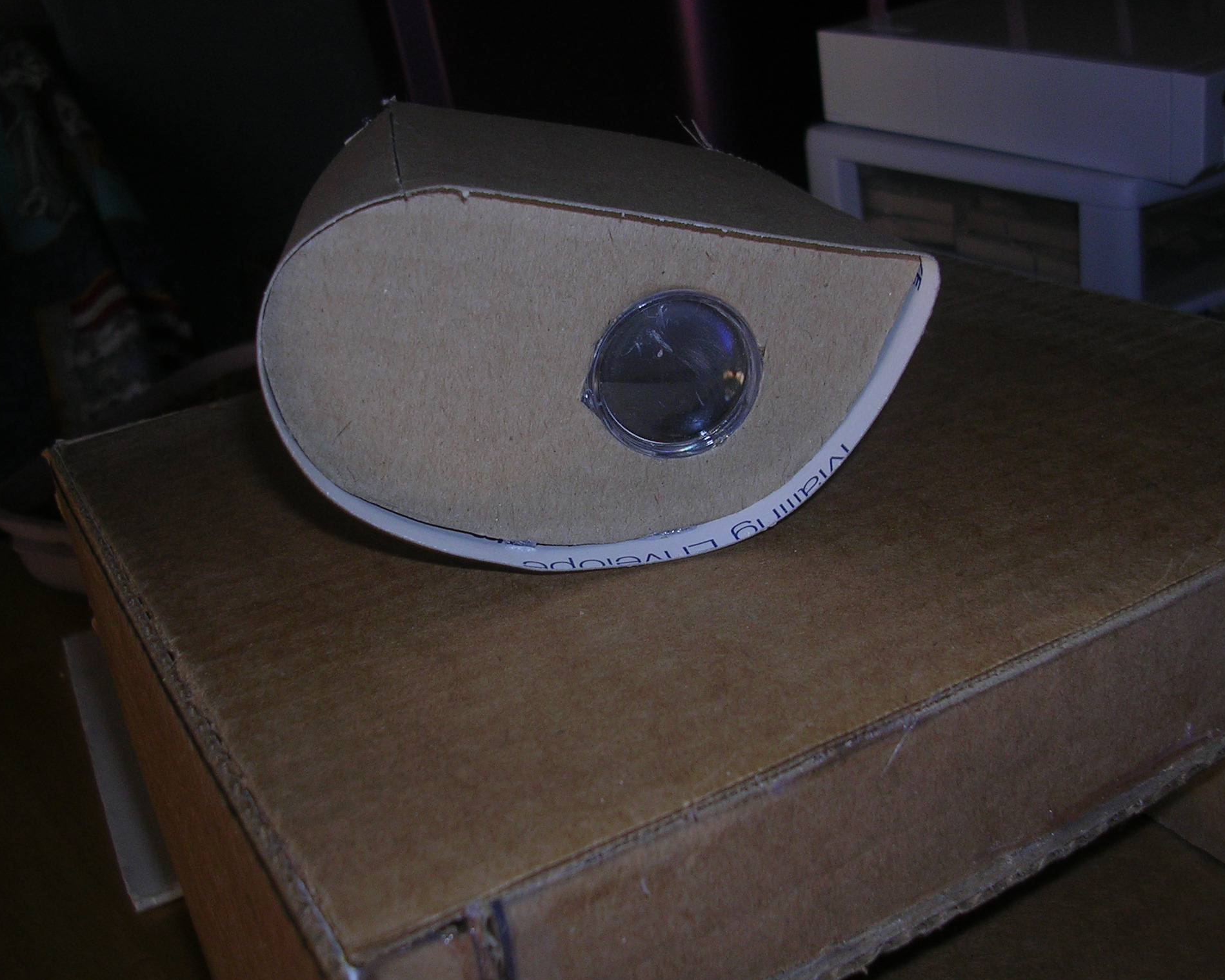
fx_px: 1450
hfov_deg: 45.8
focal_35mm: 40
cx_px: 613
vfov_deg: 37.3
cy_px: 492
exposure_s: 1/60.1
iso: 50
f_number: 2.8
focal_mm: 5.8
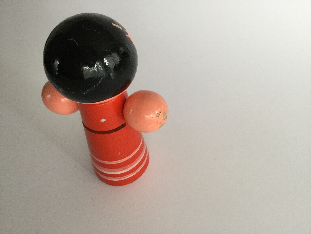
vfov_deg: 45.4
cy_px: 117
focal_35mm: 31
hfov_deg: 58.4
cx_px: 156
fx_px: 279
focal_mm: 3.3
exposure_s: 1/33
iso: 100
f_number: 2.4
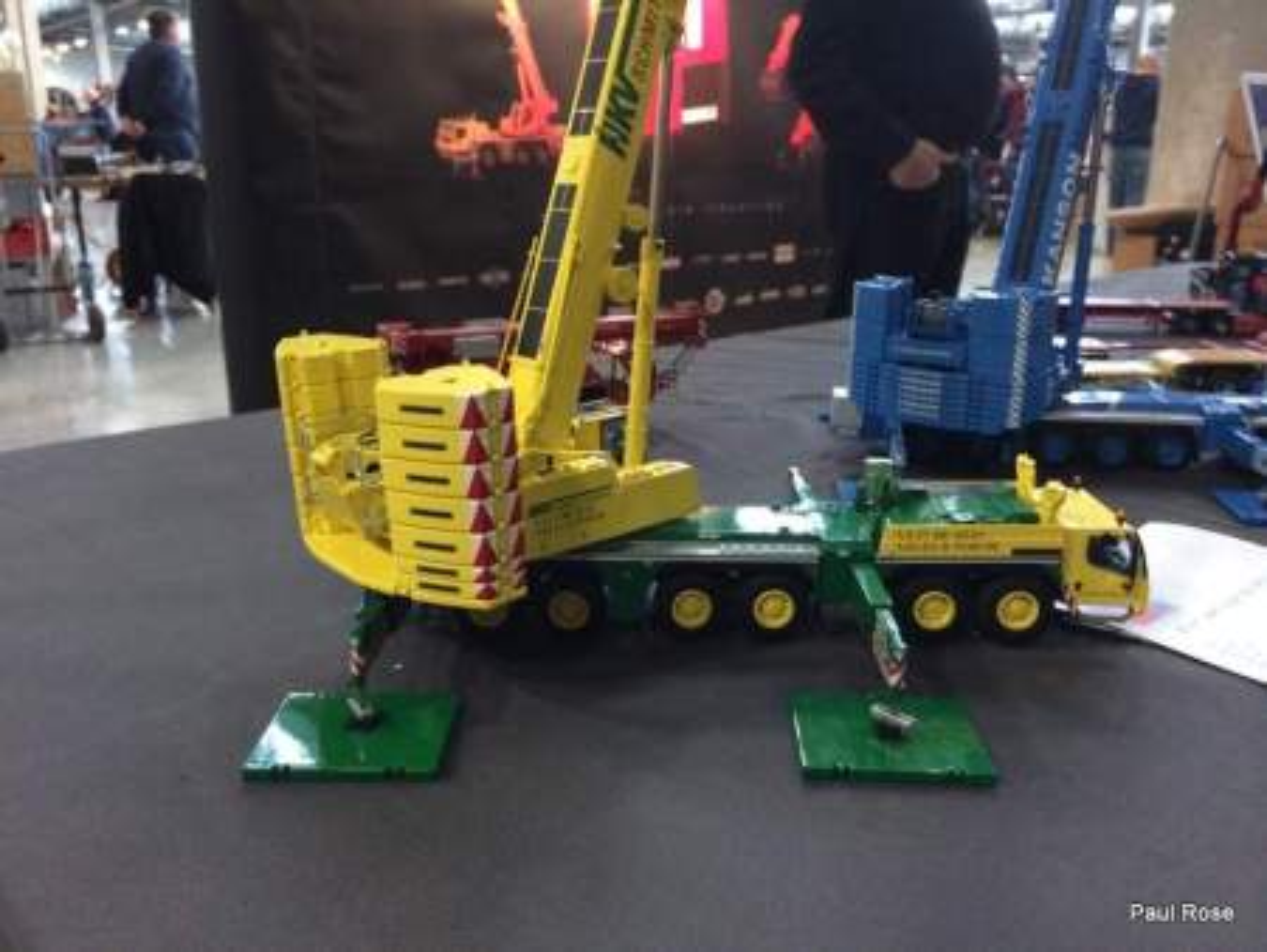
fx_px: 1099
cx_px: 634
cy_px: 476
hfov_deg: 59.9
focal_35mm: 30
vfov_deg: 46.8
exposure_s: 1/15
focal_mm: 4.12
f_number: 2.2
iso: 400
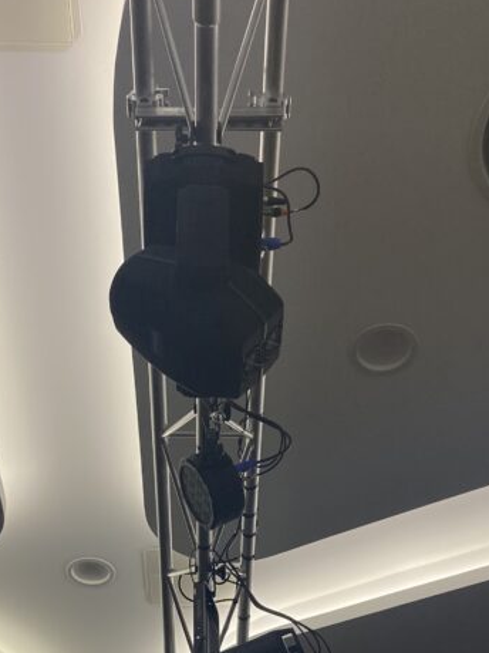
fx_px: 1093
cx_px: 198
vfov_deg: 31.8
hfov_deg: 25.2
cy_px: 573
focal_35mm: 58
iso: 125
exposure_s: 1/104
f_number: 1.8
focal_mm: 4.25
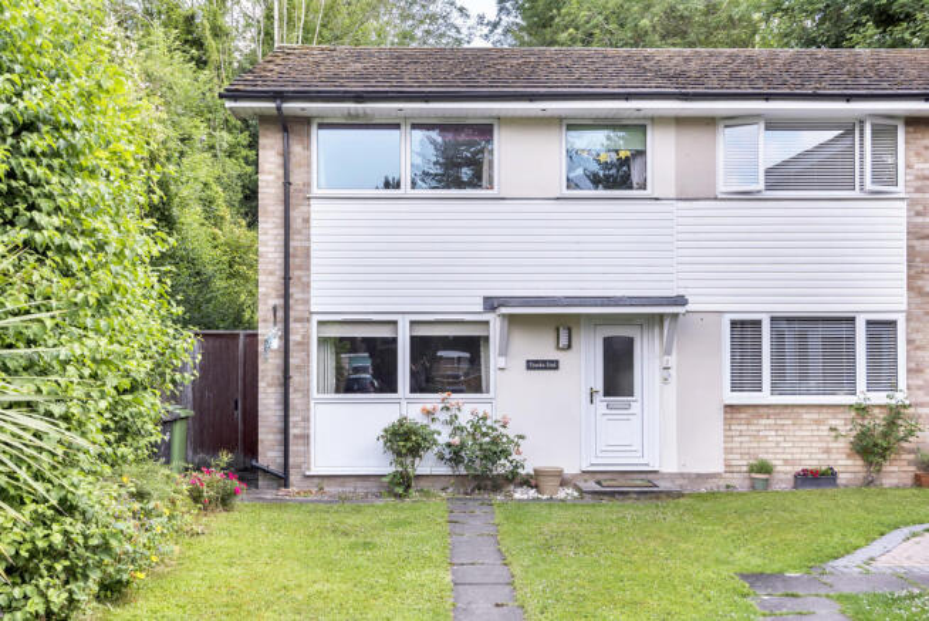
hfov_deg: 58.7
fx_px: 826
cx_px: 464
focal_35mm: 32
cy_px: 310
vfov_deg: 41.2
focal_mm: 32
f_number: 8
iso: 250
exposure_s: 1/160
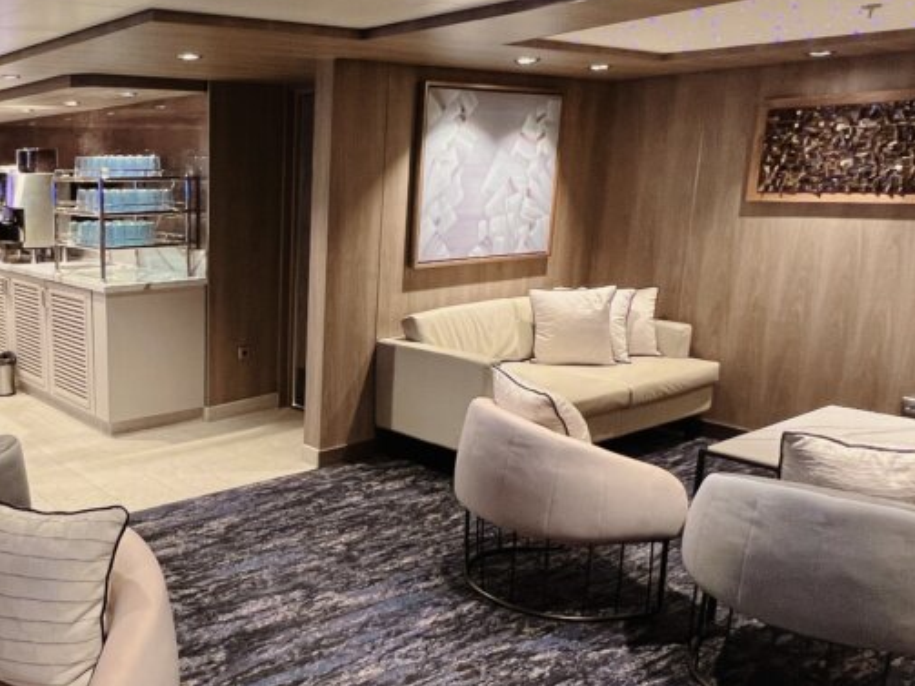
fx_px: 819
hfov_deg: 53.7
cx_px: 158
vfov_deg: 45.3
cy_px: 384
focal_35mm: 31
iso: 320
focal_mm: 1.57
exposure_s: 1/54
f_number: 1.8
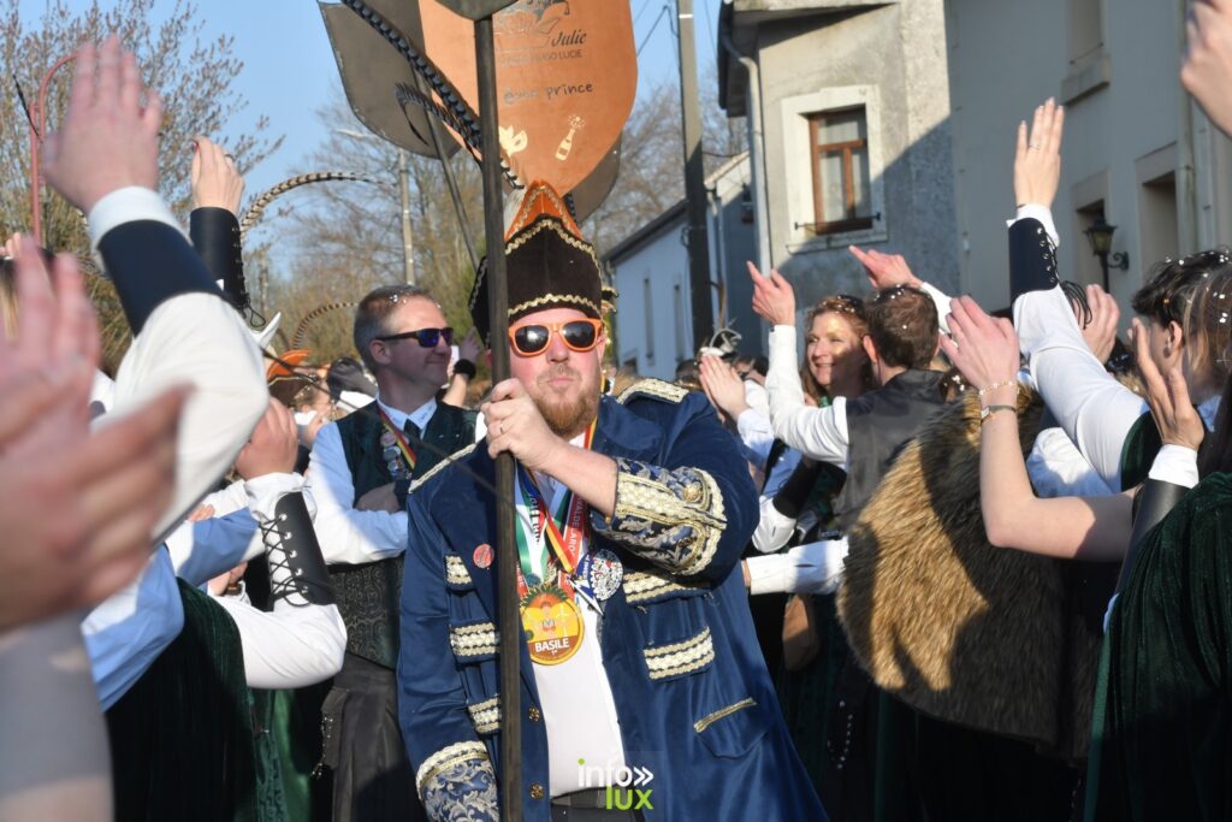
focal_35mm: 105
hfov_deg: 19.5
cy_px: 411
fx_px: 3594
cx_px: 616
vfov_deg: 13.0
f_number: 11
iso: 450
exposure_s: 1/400
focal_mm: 70
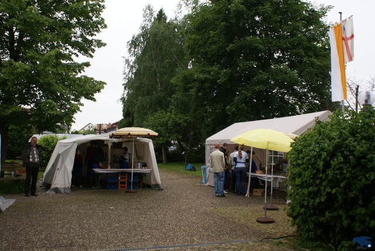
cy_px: 126
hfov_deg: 57.2
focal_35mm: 33
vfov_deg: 40.0
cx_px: 188
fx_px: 344
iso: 100
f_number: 7.1
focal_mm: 22
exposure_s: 1/60
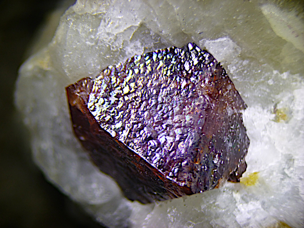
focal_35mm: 71
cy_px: 114
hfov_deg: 27.4
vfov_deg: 20.7
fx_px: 624
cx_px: 152
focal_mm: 12.8
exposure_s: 1/125
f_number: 5.5
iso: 100
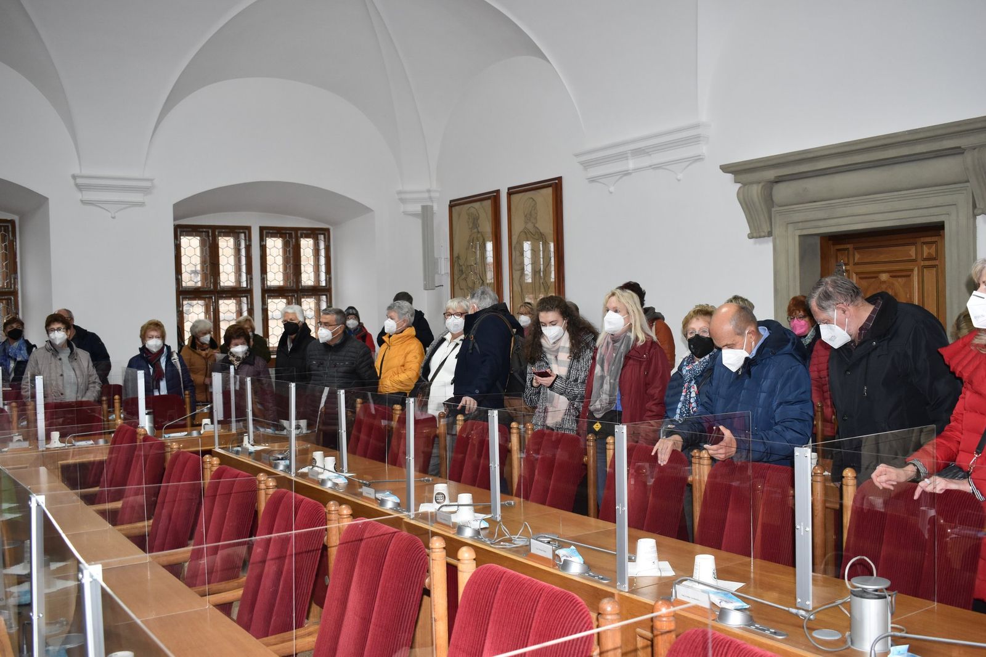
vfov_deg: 38.3
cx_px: 493
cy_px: 328
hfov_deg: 55.1
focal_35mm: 34
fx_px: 945
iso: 800
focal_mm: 23
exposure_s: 1/80
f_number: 4.5
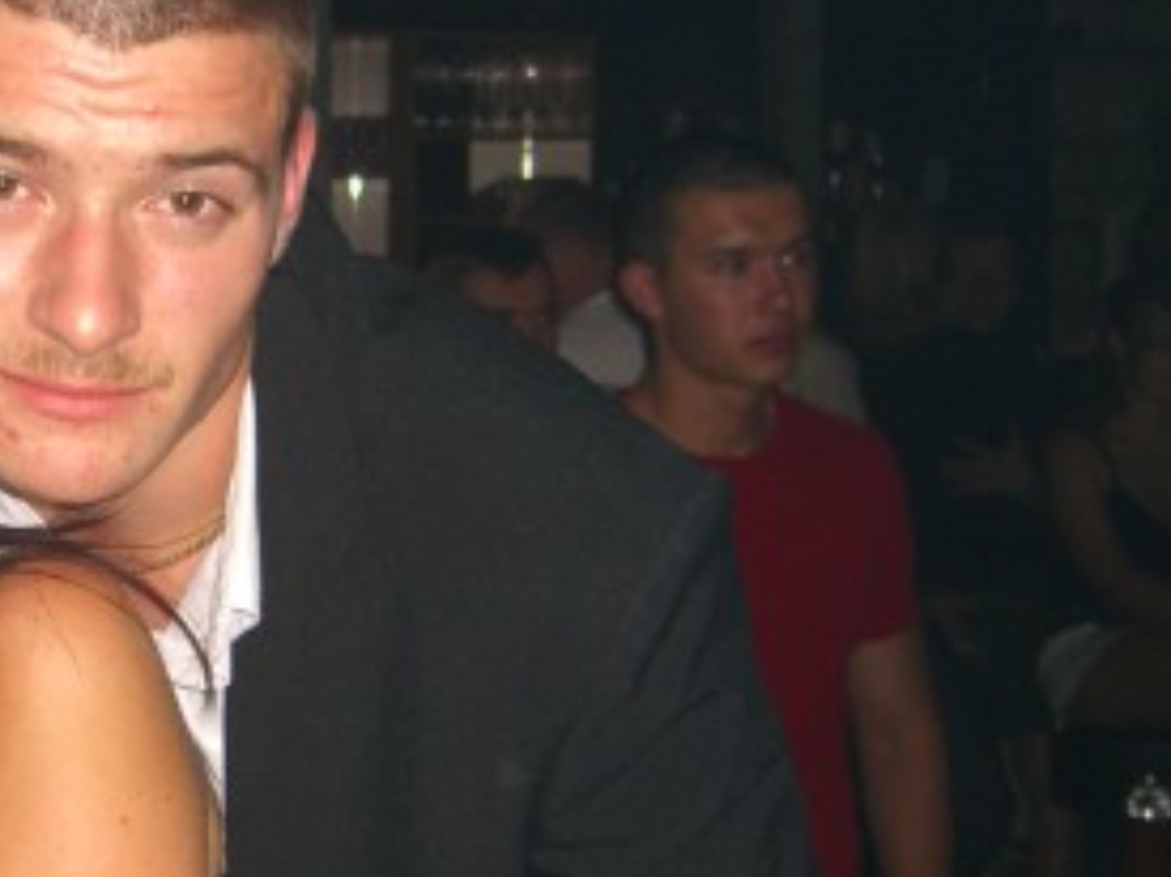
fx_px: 2807
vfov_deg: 17.7
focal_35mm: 83
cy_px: 626
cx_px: 85
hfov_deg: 22.9
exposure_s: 1/60
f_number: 2.8
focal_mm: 7.9
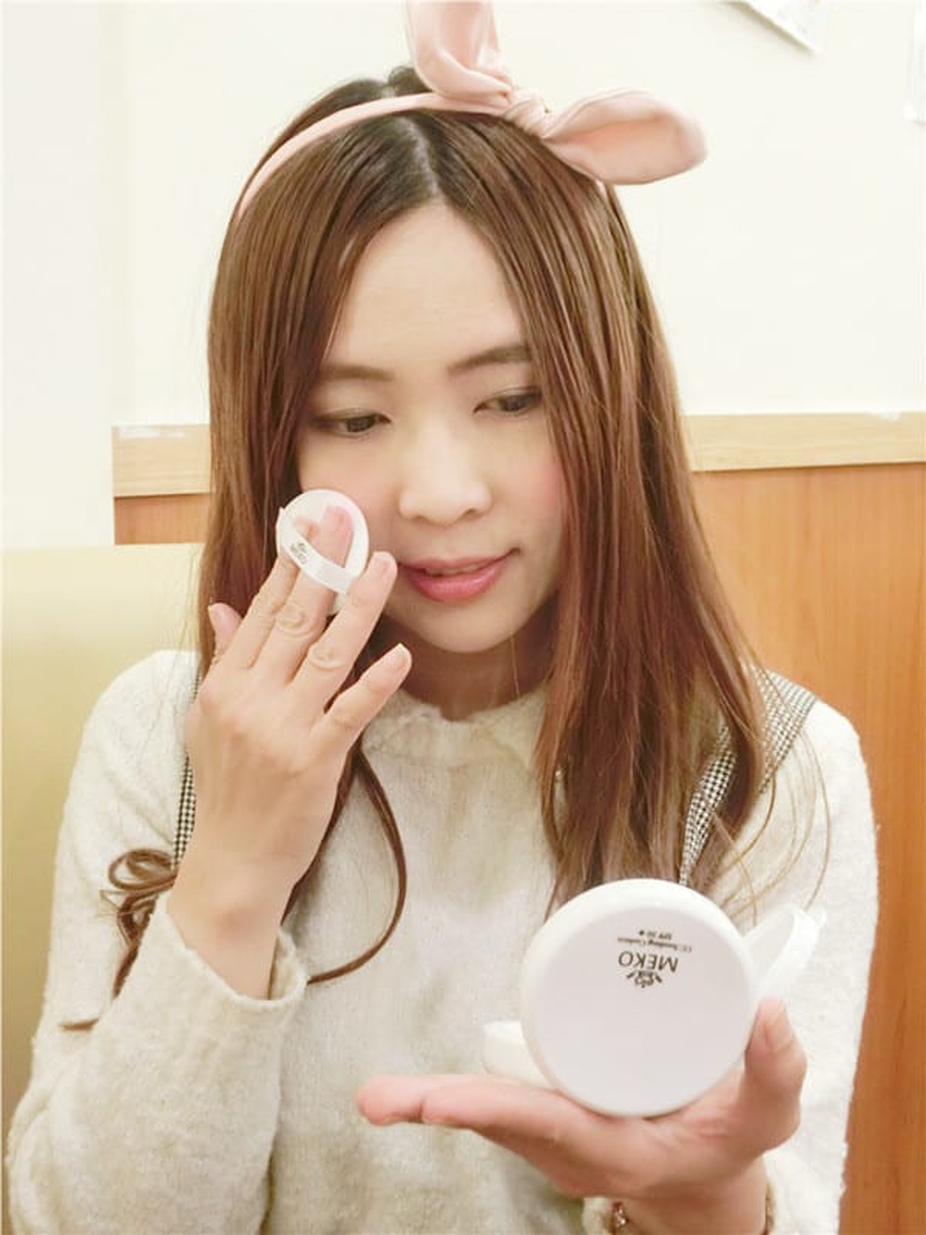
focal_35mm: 50
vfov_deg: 38.2
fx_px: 1783
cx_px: 463
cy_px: 618
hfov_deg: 29.1
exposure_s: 1/30
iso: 800
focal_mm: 9.16
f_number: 4.3
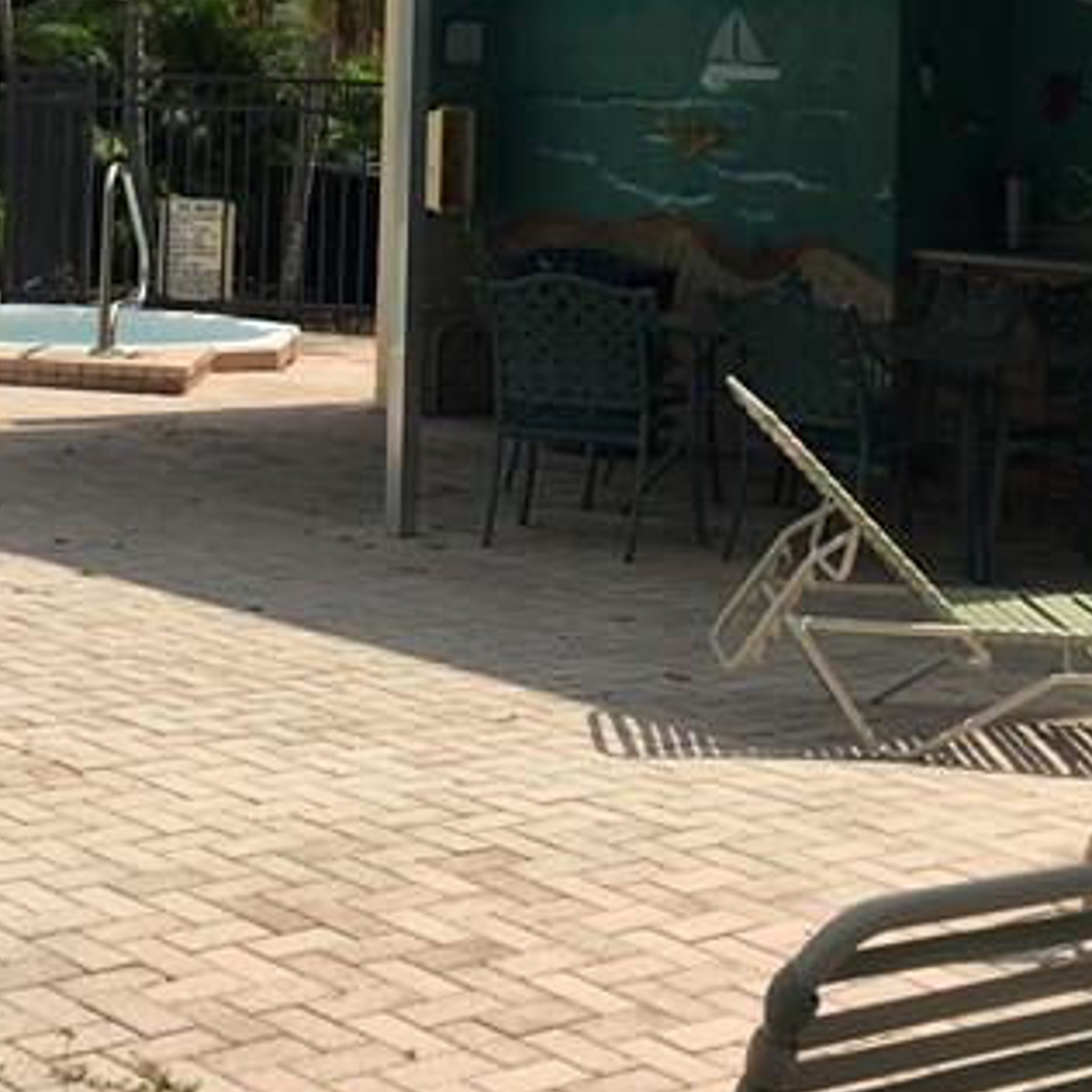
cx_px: 304
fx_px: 2962
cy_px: 28
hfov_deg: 20.8
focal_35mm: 83
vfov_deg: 20.3
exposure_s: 1/1876
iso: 25
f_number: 2.2
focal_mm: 4.15
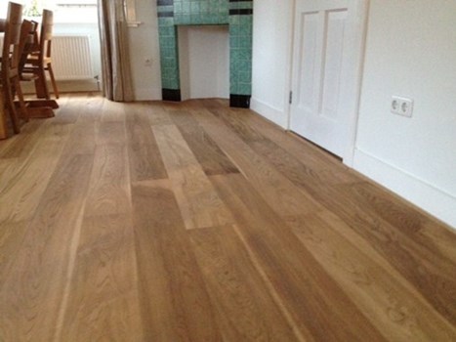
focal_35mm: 35
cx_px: 228
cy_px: 171
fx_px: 461
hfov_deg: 52.6
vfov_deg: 40.7
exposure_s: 1/15
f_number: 2.4
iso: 500
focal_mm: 4.28
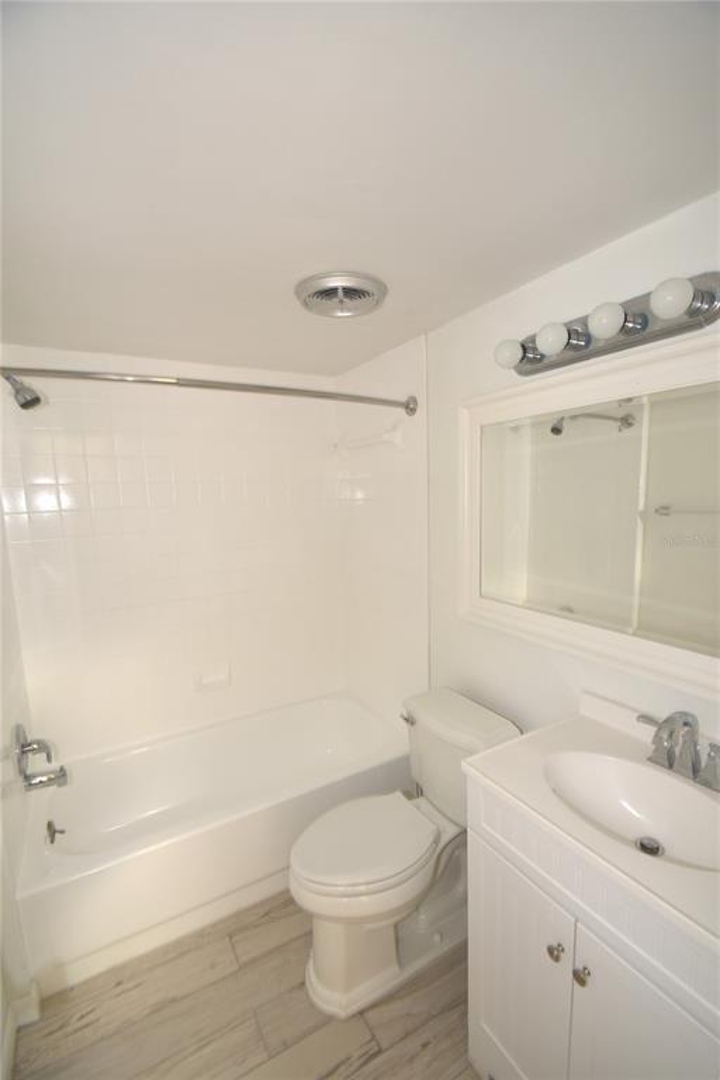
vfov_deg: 100.4
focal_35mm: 15
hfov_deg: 77.3
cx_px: 360
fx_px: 450
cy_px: 540
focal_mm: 10
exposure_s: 1/2
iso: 100
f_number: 4
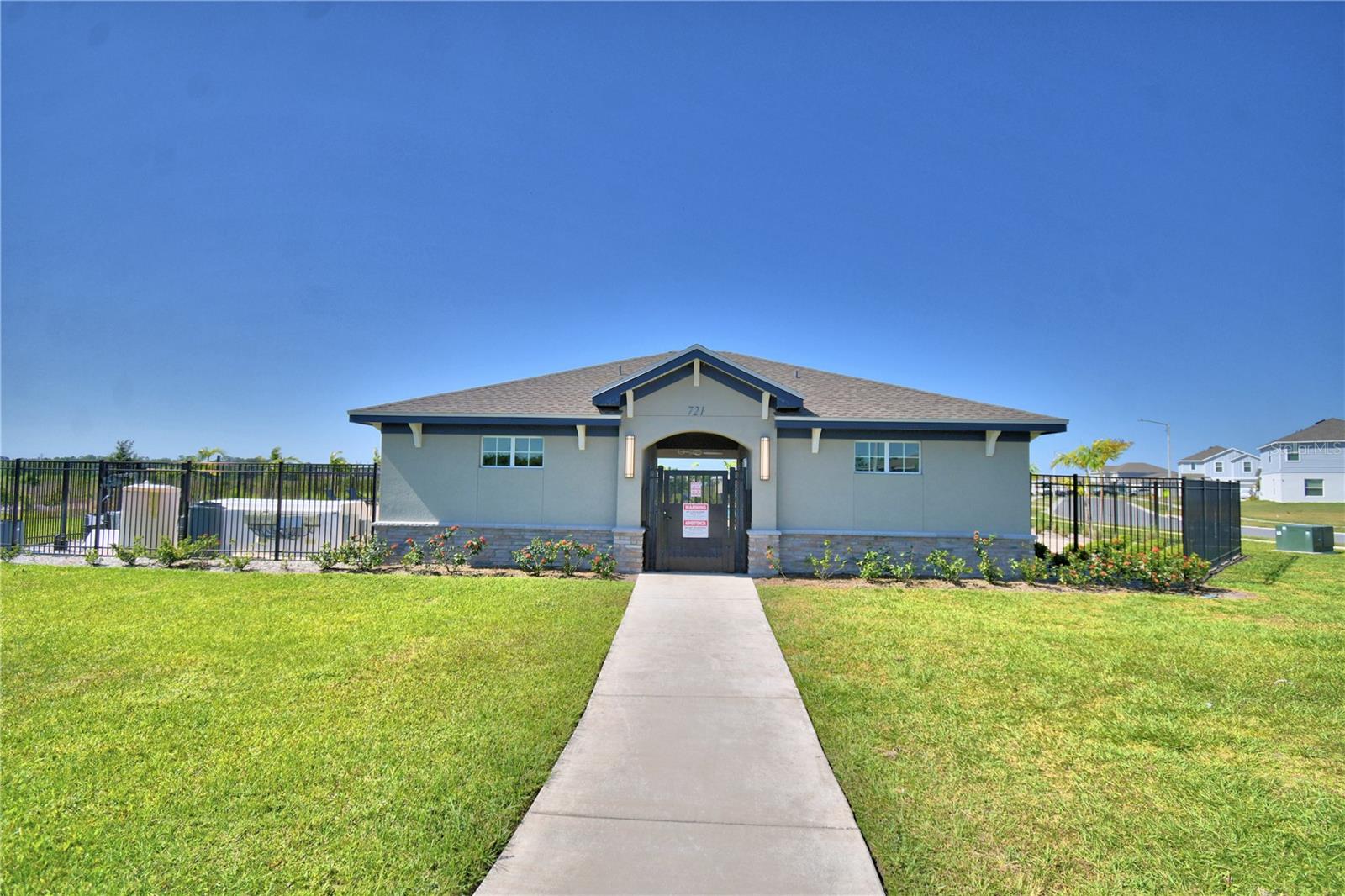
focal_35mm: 15
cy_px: 448
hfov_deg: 100.4
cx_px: 672
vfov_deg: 77.3
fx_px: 560
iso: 100
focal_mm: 10
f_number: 4.5
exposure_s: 1/2000
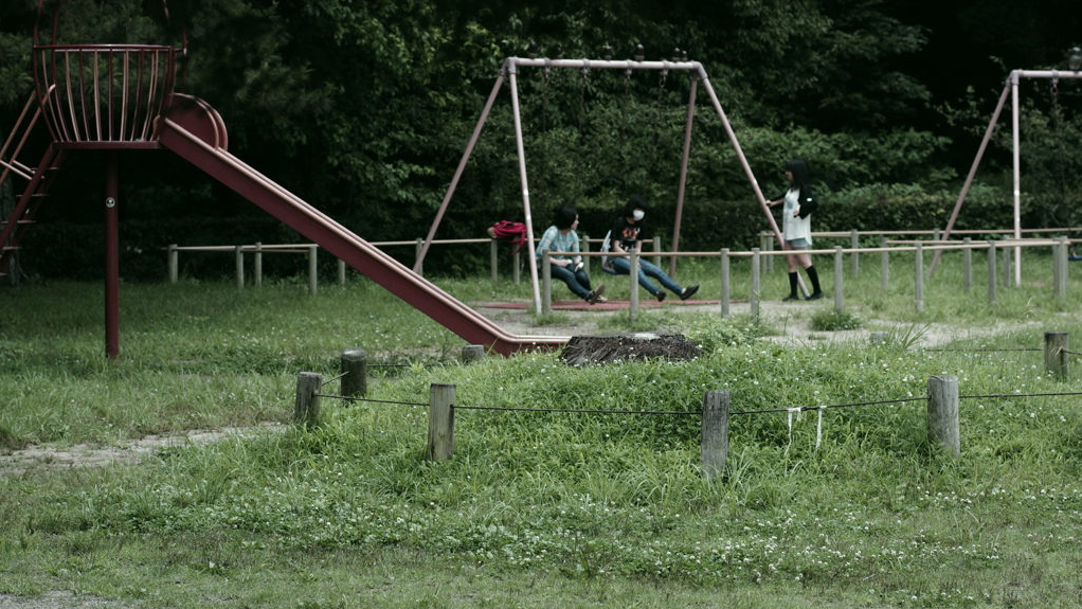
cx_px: 541
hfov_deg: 19.5
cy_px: 275
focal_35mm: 110
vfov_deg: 11.0
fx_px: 3156
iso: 100
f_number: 4
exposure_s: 1/320
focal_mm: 70
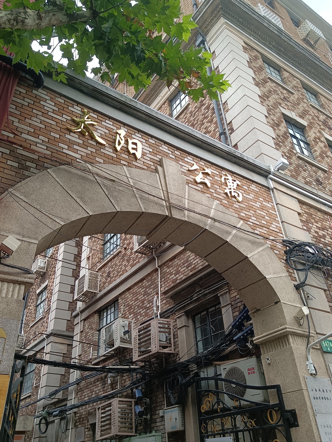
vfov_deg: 65.3
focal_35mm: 27
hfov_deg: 51.4
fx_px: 345
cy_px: 221
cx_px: 166
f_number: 1.9
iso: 105
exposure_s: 1/100
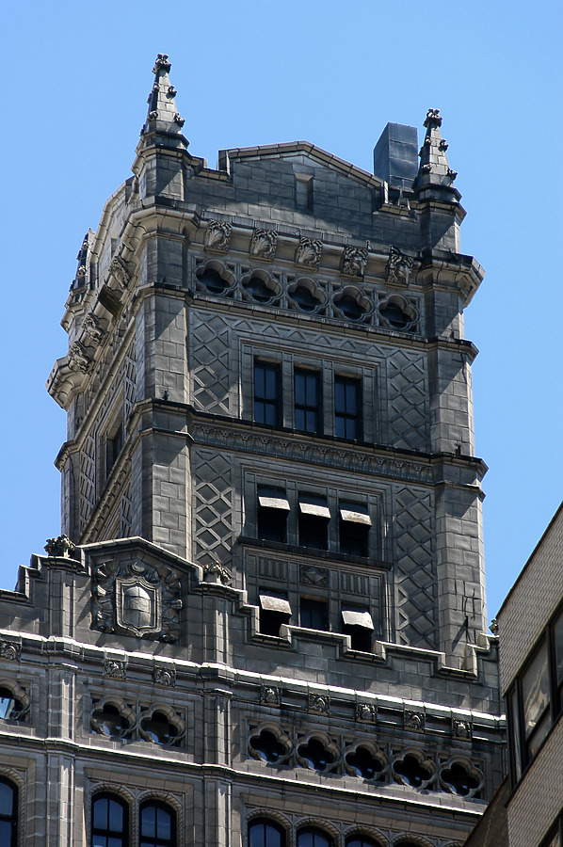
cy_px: 424
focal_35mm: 255
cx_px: 282
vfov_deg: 8.1
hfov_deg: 5.4
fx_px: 5995
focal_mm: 170
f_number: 4.5
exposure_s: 1/500
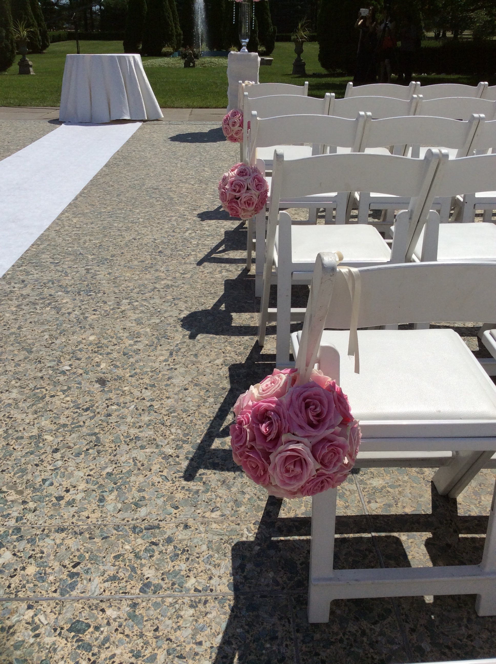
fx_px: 632
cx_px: 248
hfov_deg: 42.8
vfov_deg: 55.4
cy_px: 332
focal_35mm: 33
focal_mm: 3.3
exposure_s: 1/3817
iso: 32
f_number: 2.4
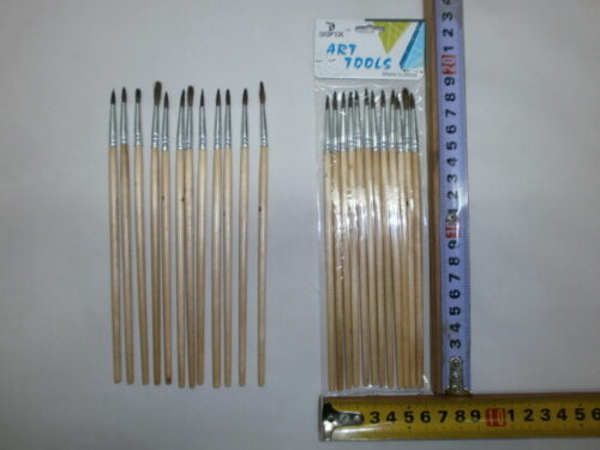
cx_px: 300
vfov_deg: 51.4
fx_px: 468
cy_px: 225
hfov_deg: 65.3
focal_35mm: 27
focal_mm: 4.8
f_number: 2.9
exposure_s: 1/30
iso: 125
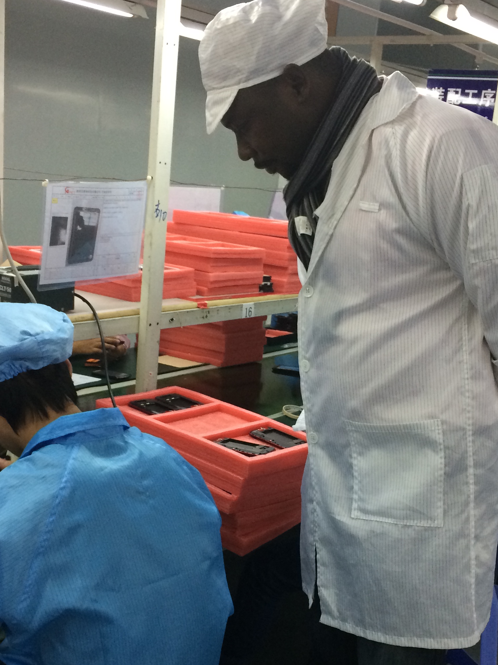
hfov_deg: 30.9
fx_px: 902
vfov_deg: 40.1
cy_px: 424
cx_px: 260
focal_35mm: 47
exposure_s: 1/33
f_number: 2.2
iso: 80
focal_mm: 4.15
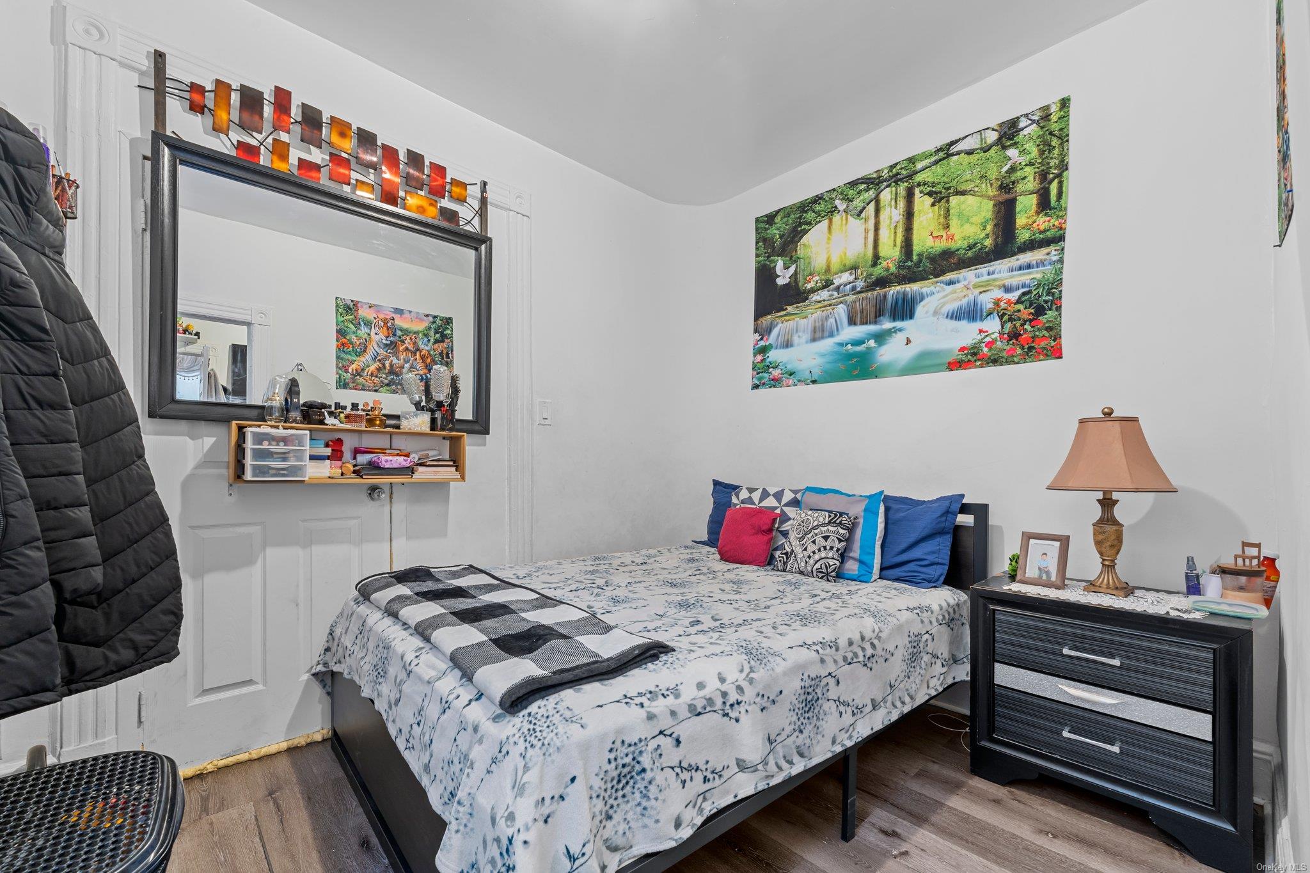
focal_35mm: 14
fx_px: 509
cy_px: 436
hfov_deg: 104.3
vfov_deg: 81.2
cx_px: 655
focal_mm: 14
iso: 400
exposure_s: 2.5
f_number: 10
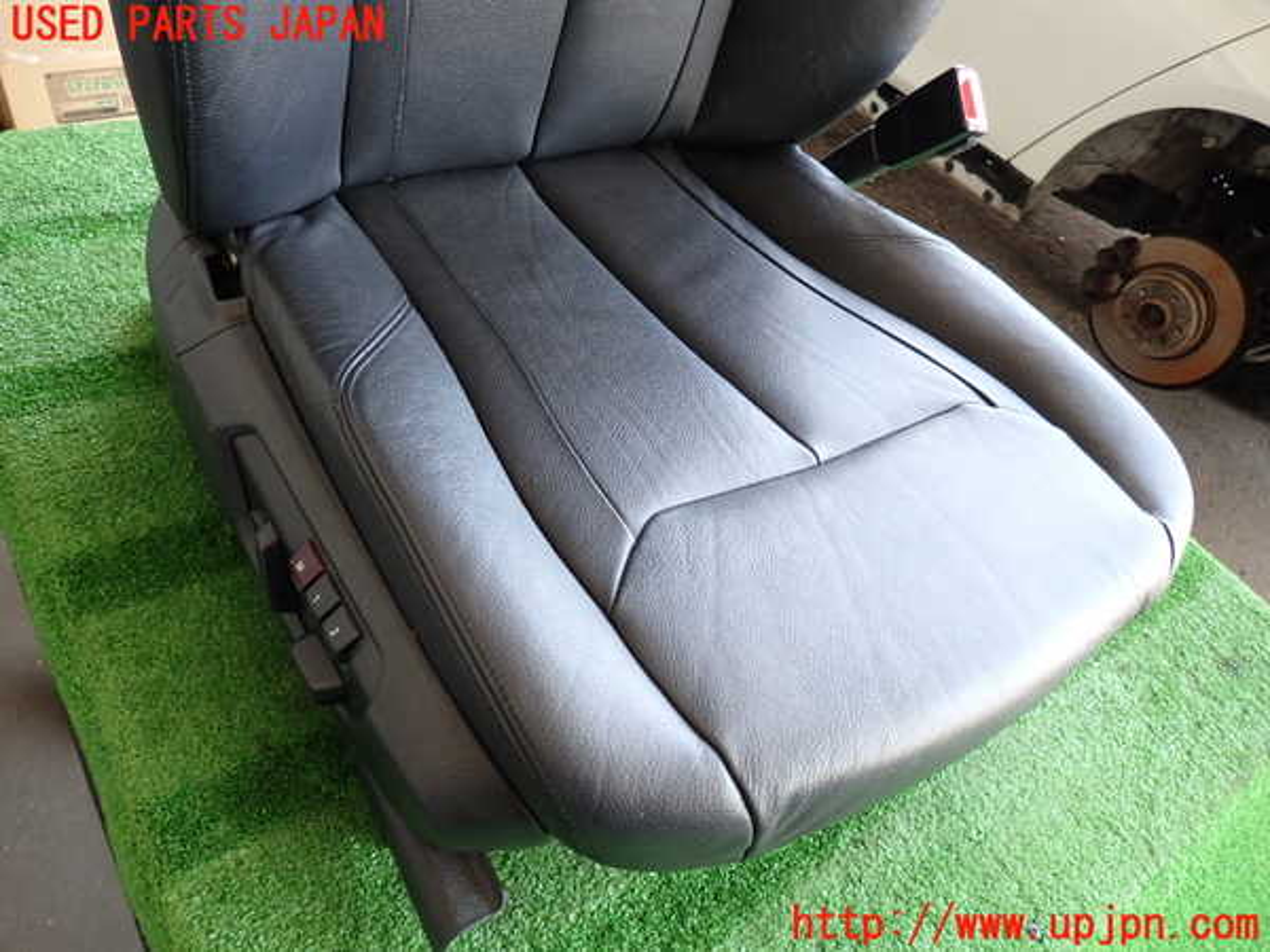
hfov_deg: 69.4
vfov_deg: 54.9
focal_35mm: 25
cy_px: 476
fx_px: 917
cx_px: 635
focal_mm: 4.5
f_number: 2
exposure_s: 1/60
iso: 200
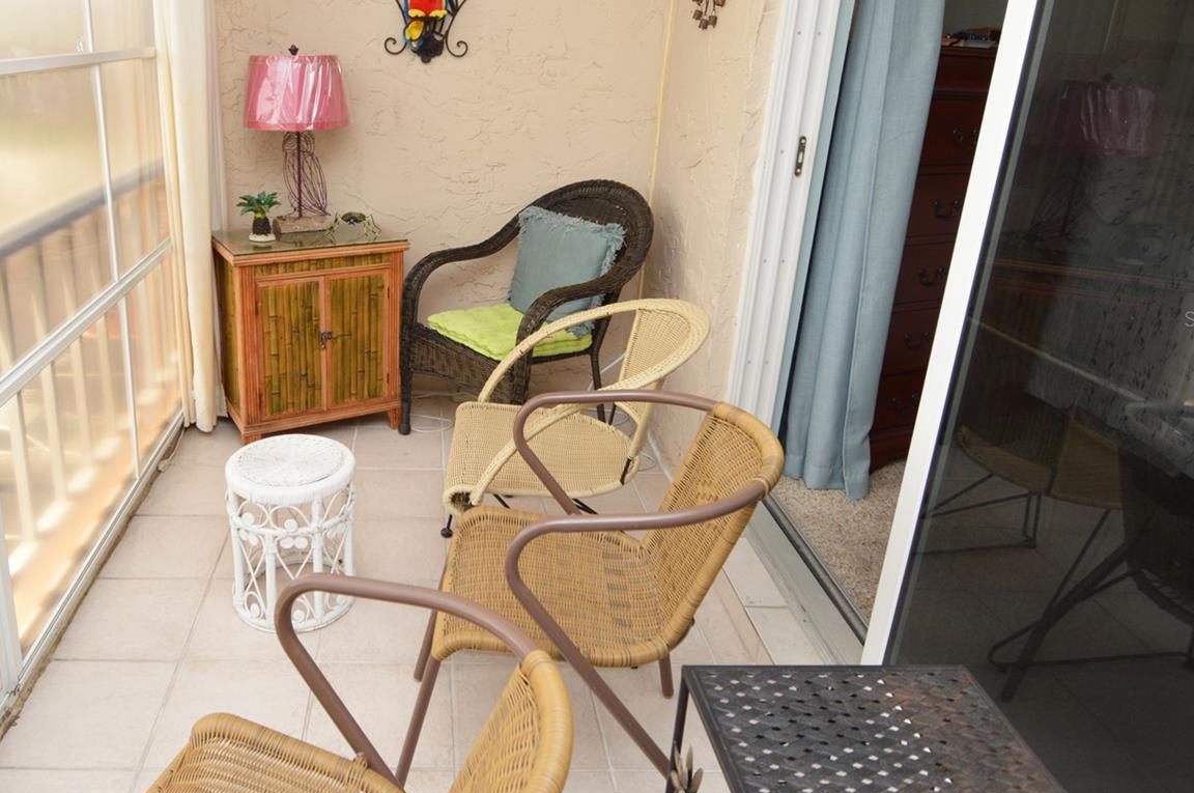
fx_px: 828
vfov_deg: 50.8
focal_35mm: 25
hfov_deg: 70.4
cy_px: 319
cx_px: 448
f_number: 4.5
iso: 400
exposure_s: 1/80
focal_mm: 12
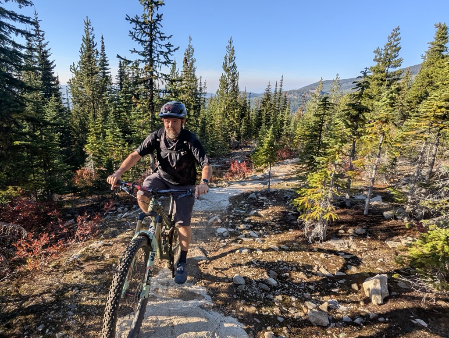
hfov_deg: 80.8
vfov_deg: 66.1
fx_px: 260
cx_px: 181
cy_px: 173
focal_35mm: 20
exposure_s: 1/964
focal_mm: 2.35
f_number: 2.2
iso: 53
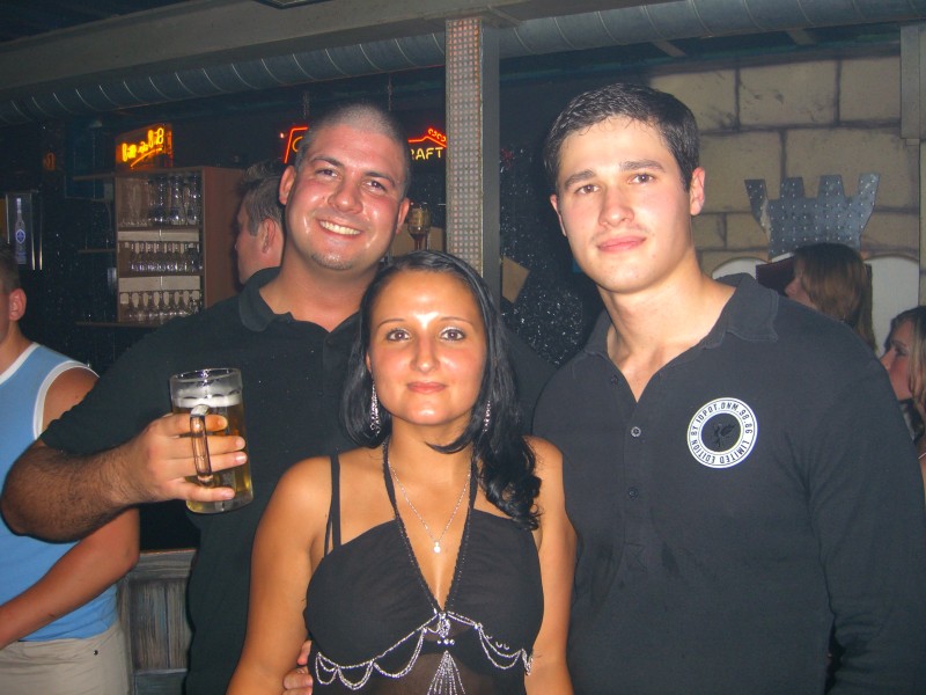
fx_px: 1017
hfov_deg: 49.0
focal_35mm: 38
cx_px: 463
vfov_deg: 37.7
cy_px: 348
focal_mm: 7.9
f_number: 2.8
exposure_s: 1/60
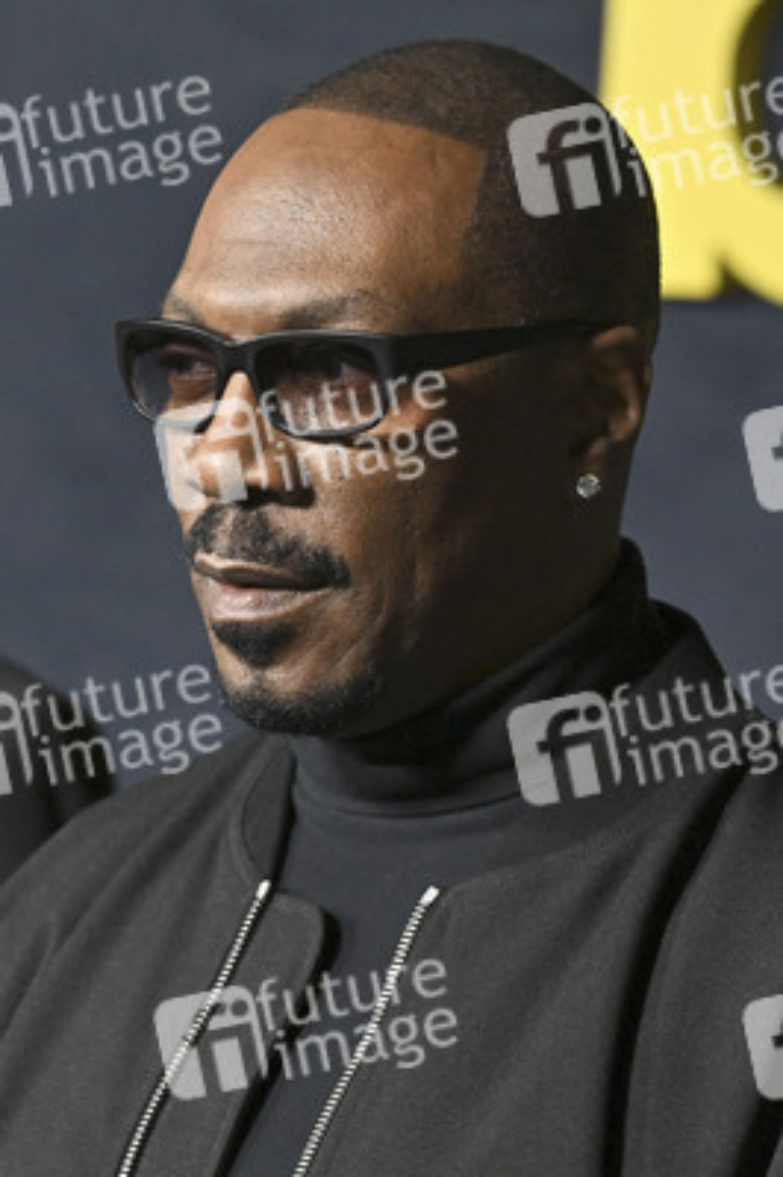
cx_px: 392
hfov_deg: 7.1
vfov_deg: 10.7
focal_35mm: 192
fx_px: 6274
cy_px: 588
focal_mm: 128
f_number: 5.6
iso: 2500
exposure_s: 1/320
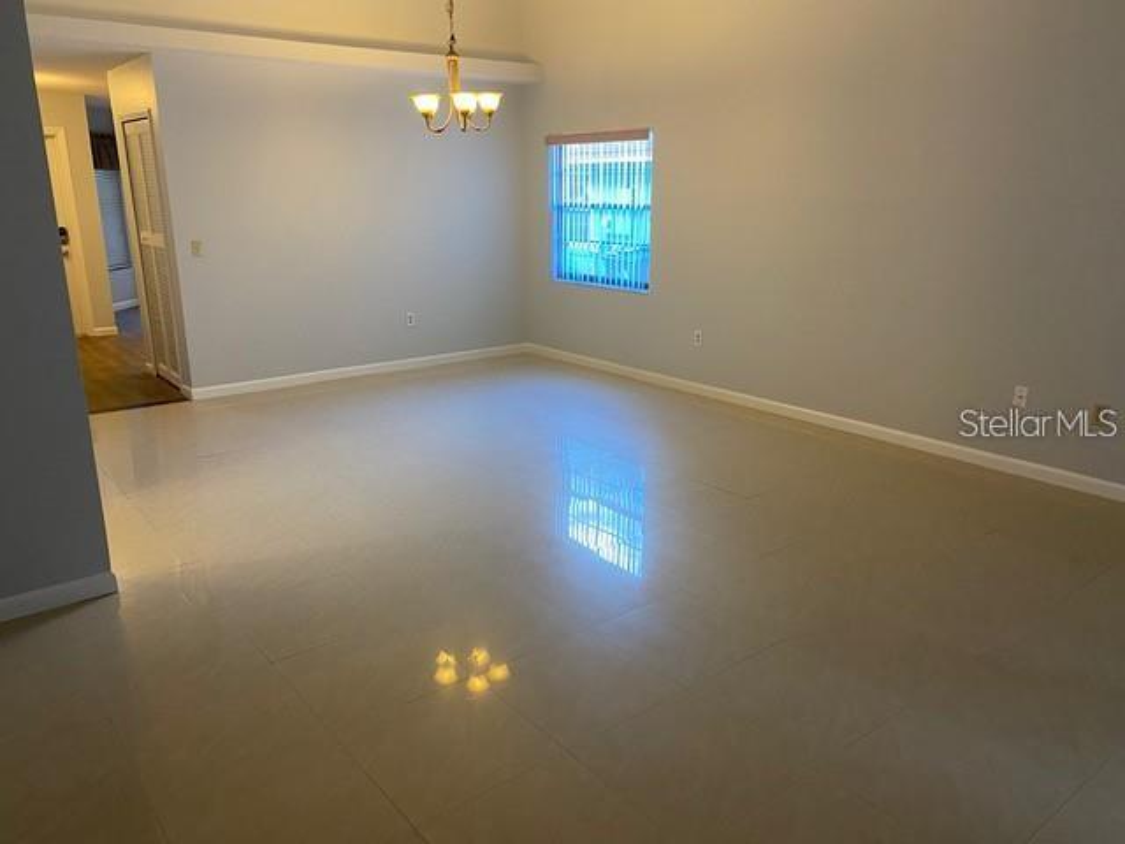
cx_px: 562
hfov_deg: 67.3
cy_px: 422
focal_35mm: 26
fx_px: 845
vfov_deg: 53.1
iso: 200
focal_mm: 4.25
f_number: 1.8
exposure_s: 1/60
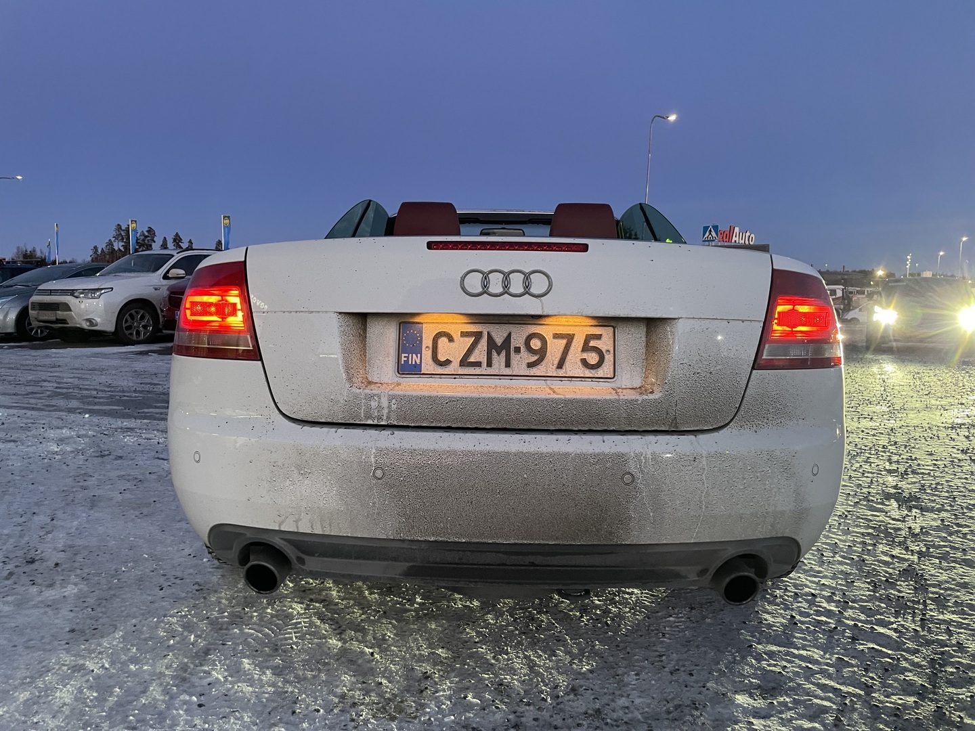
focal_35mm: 26
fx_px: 732
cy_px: 366
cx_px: 488
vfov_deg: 53.1
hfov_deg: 67.3
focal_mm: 4.2
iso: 400
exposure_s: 1/50
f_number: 1.6
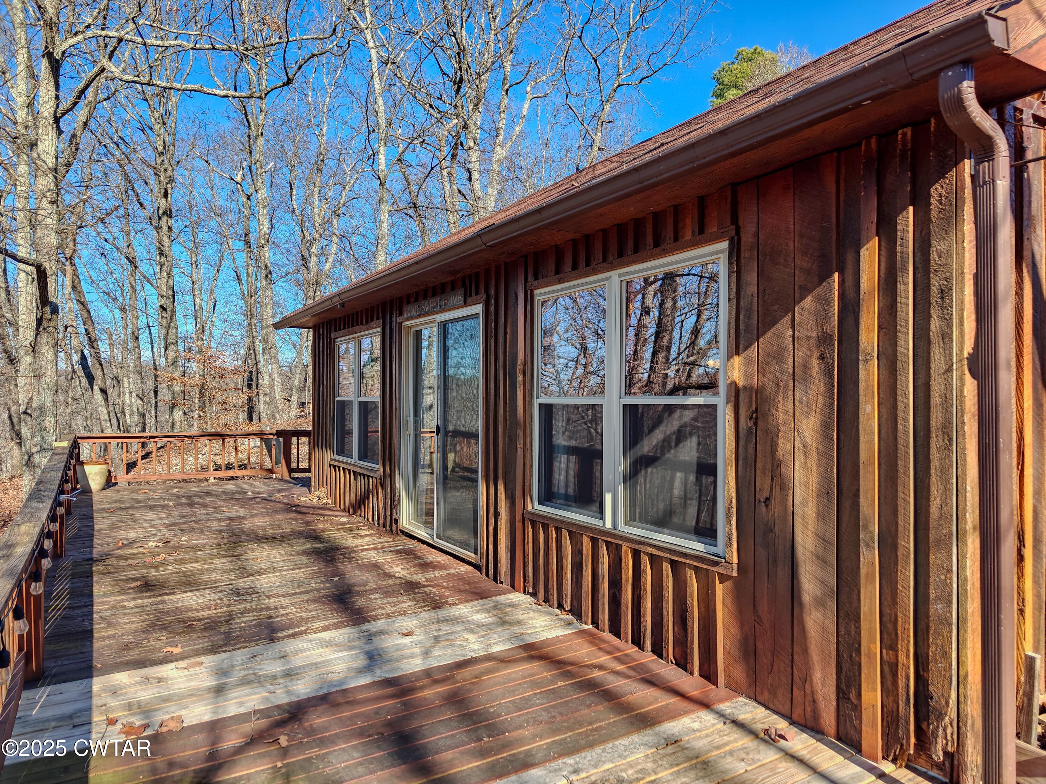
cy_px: 392
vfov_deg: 58.9
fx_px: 695
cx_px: 523
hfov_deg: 73.9
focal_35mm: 23
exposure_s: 1/380
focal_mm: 6.06
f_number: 1.6
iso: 50
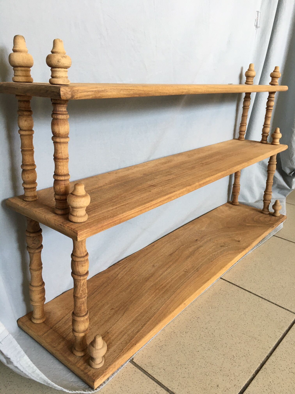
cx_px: 148
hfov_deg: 48.2
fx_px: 330
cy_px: 197
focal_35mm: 29
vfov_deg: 61.7
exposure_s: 1/33
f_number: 2.2
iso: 50
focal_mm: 4.15
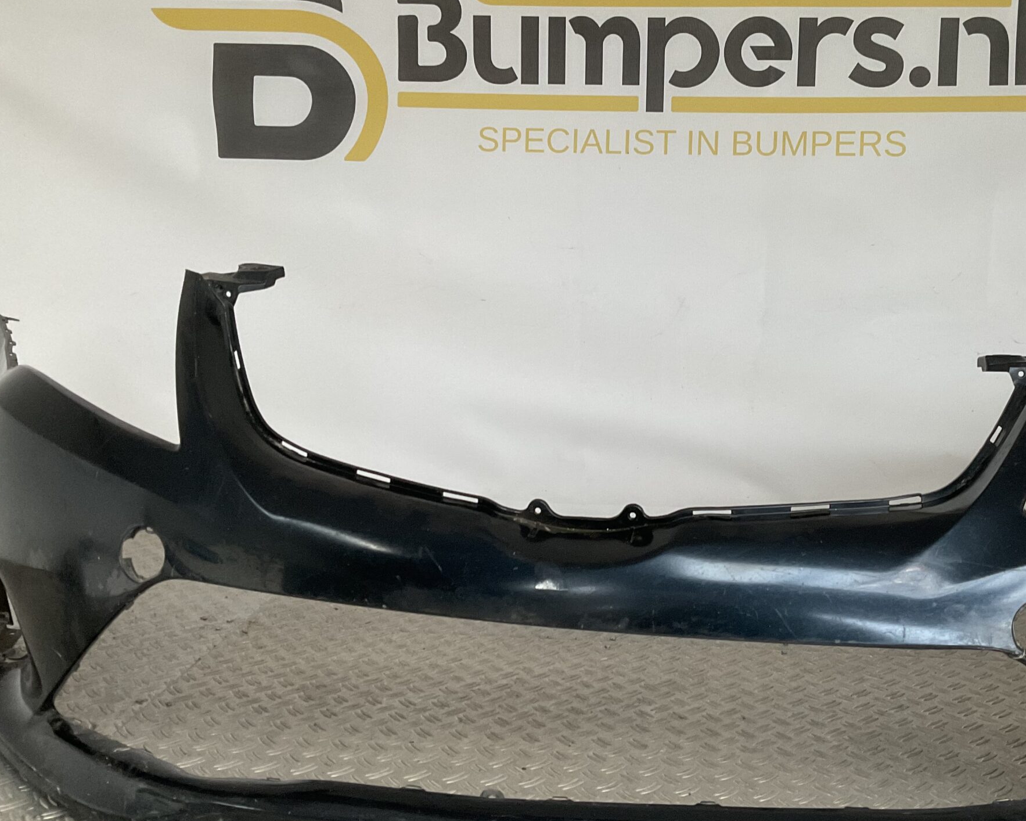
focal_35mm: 41
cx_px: 655
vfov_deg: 36.5
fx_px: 1245
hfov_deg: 44.3
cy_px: 410
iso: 125
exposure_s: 1/50
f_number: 1.8
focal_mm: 3
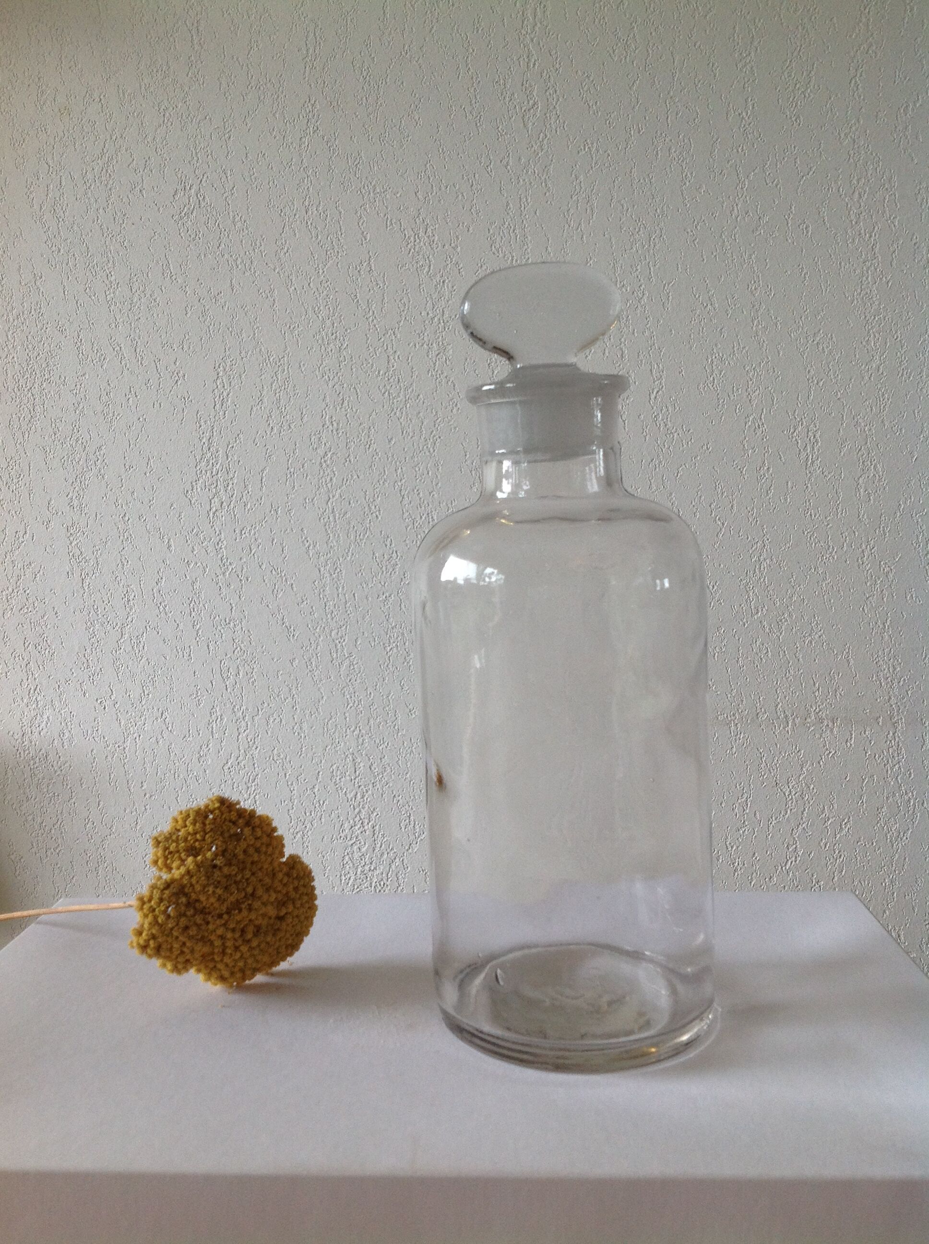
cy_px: 622
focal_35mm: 35
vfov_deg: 52.7
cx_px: 464
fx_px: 1256
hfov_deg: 40.6
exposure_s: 1/120
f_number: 2.4
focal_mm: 4.28
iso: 80
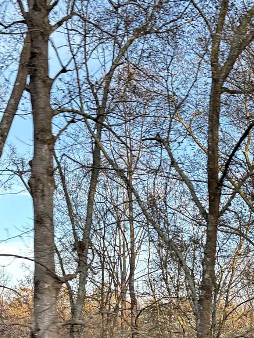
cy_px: 313
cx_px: 163
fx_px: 636
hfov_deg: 22.5
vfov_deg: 28.5
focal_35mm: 65
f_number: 1.6
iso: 40
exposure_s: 1/121
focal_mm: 5.96
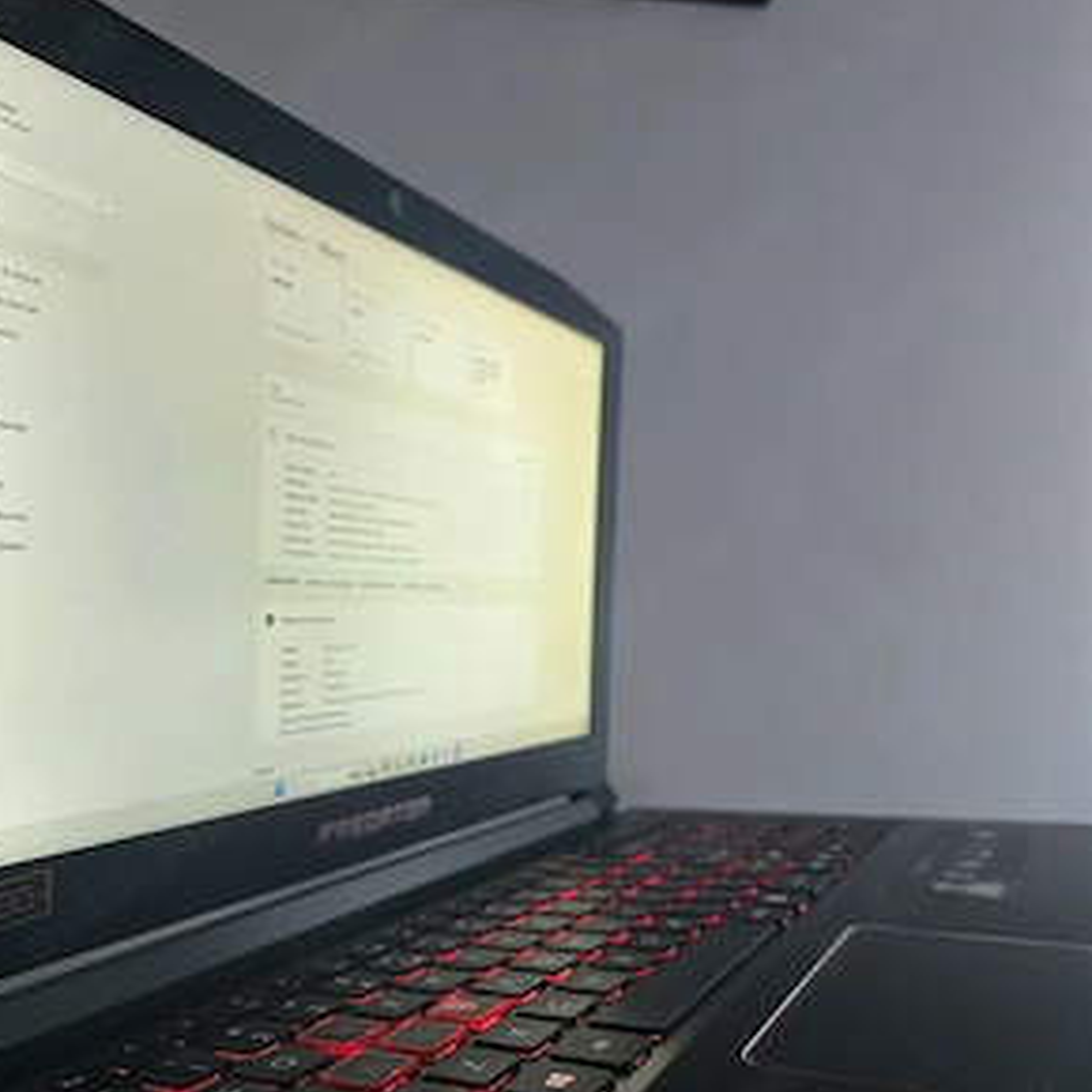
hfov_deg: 57.3
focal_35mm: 28
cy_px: 644
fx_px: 999
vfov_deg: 56.9
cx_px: 538
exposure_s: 1/100
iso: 1250
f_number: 1.7
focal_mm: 6.3
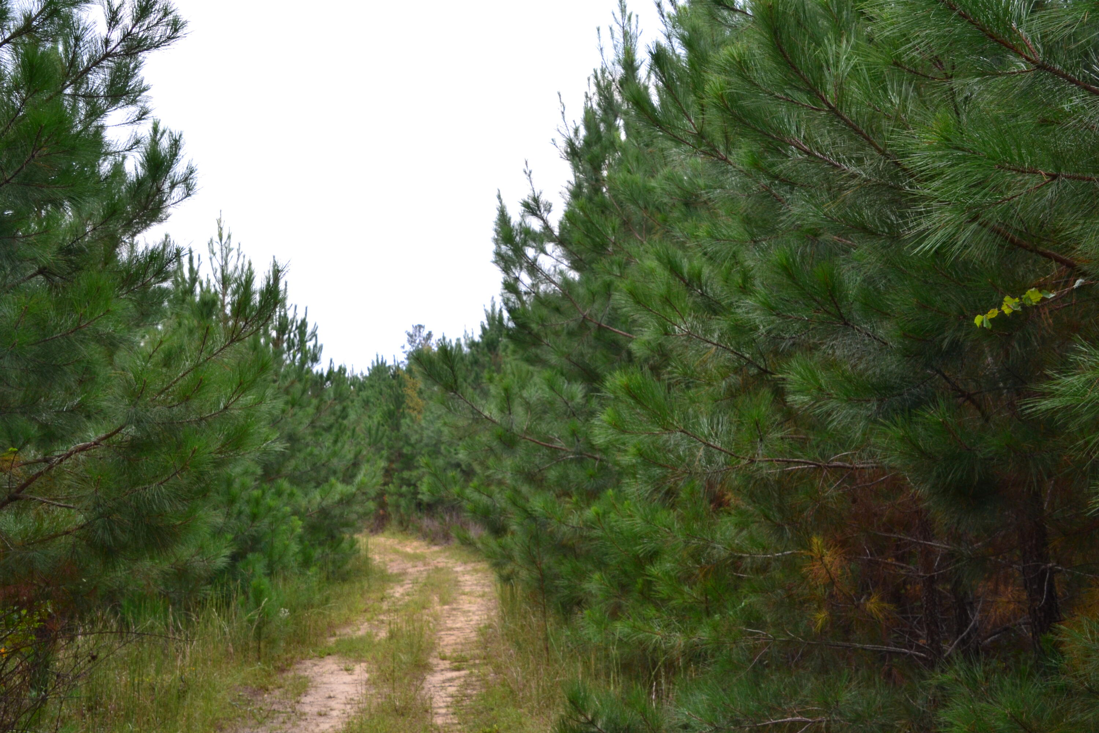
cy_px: 366
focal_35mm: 46
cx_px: 550
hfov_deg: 42.3
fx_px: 1419
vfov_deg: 28.9
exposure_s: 1/200
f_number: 10
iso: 400
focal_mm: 31
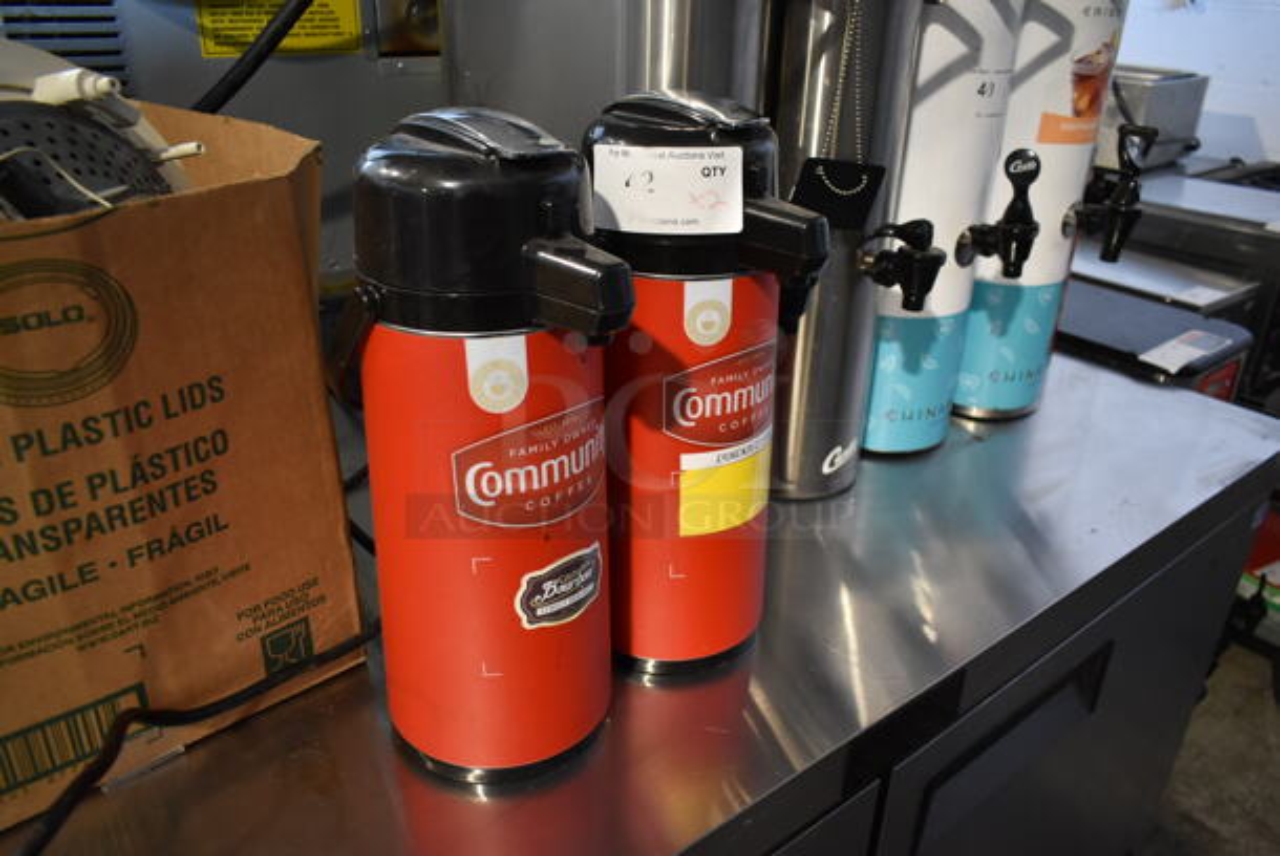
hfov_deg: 67.3
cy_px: 428
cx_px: 640
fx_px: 961
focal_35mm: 27
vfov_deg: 48.0
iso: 800
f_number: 3.5
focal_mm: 18
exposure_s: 1/30
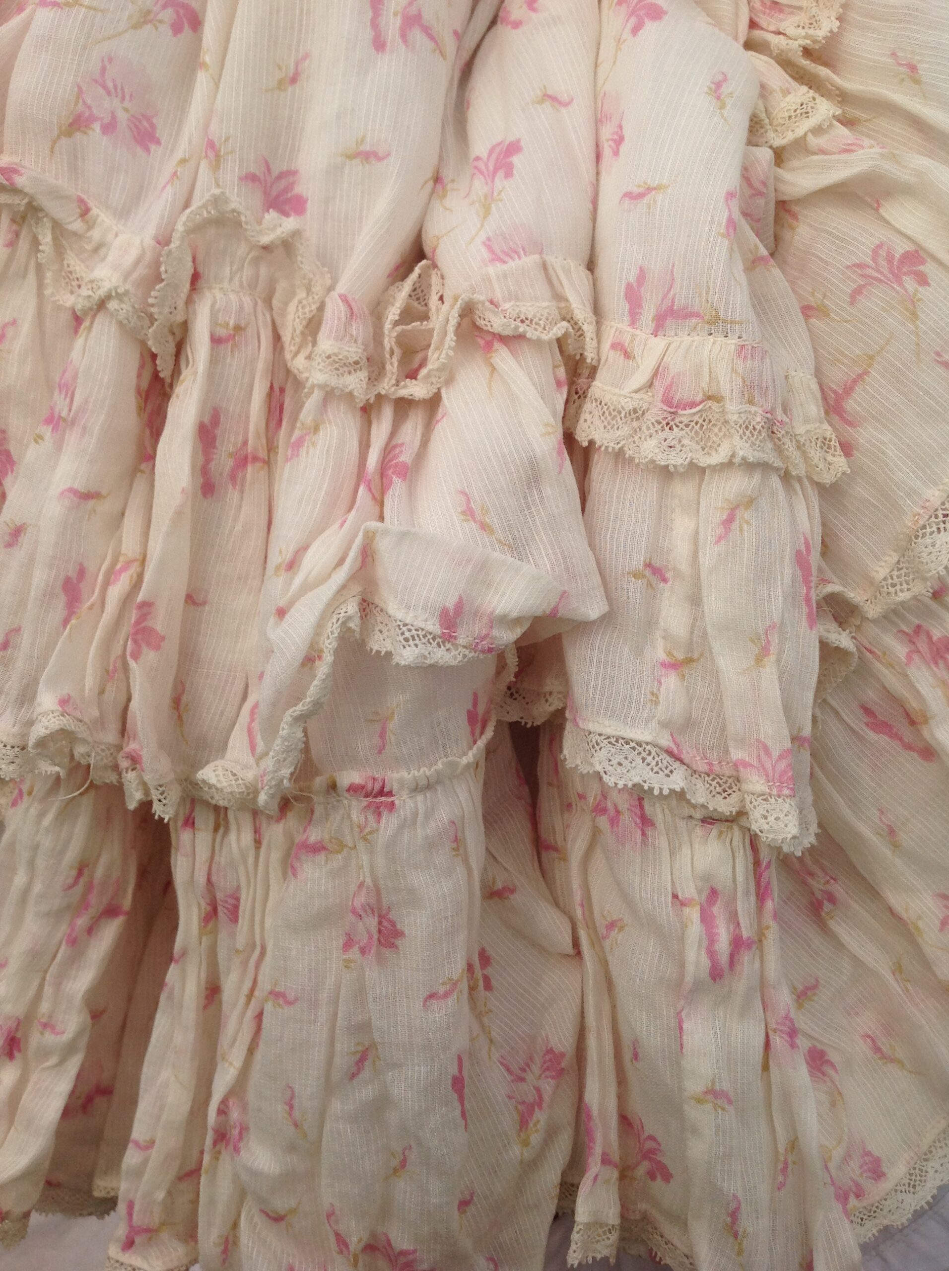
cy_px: 636
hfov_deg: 40.6
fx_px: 1283
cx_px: 474
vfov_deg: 52.7
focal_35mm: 35
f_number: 2.4
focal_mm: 4.28
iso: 50
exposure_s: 1/2747
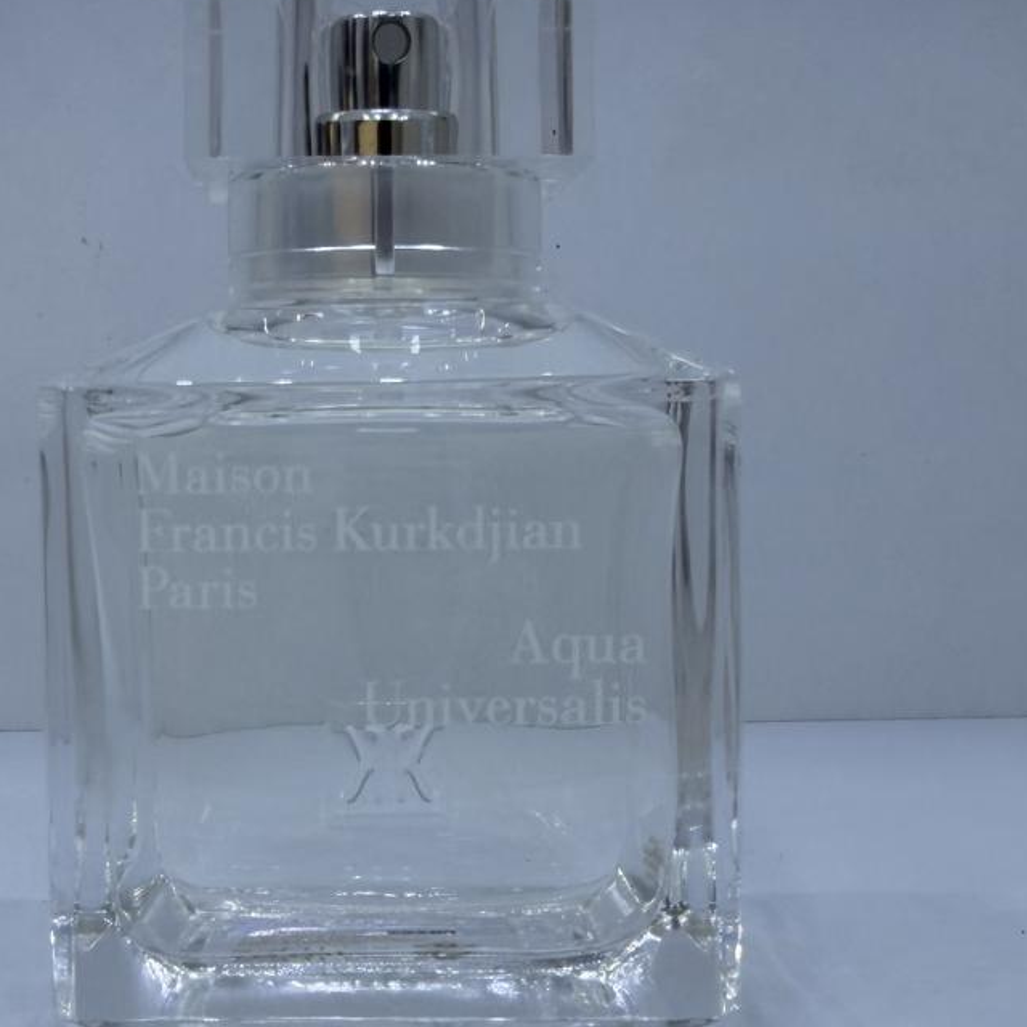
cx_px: 305
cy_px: 772
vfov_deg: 31.6
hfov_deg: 31.8
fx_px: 1779
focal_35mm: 53
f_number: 2.2
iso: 40
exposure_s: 1/155
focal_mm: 2.22
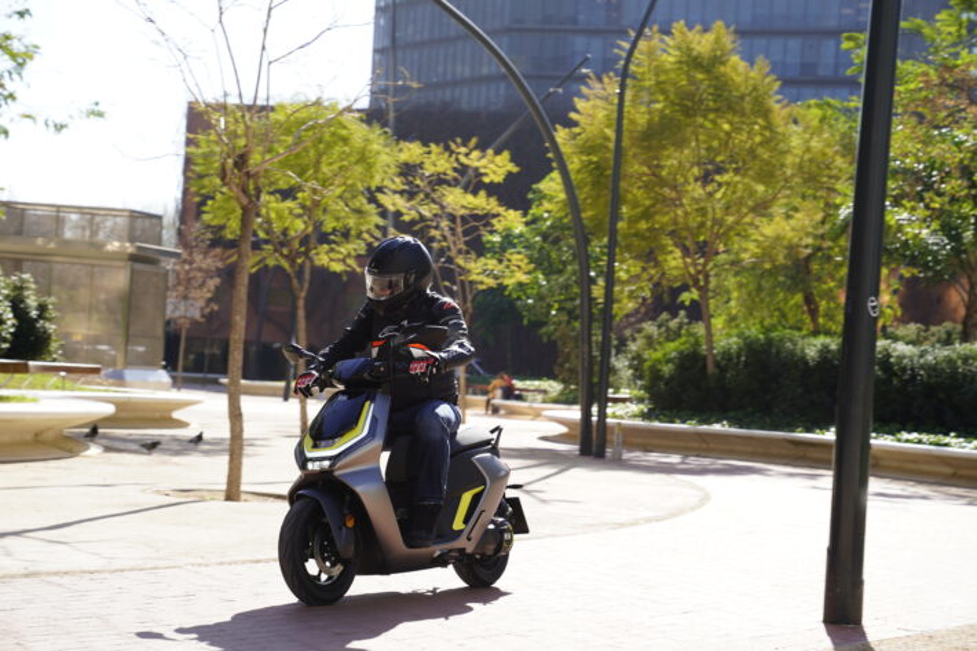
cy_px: 326
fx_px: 1899
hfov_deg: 28.8
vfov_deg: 19.4
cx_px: 488
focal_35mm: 70
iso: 100
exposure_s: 1/320
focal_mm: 70
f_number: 4.5
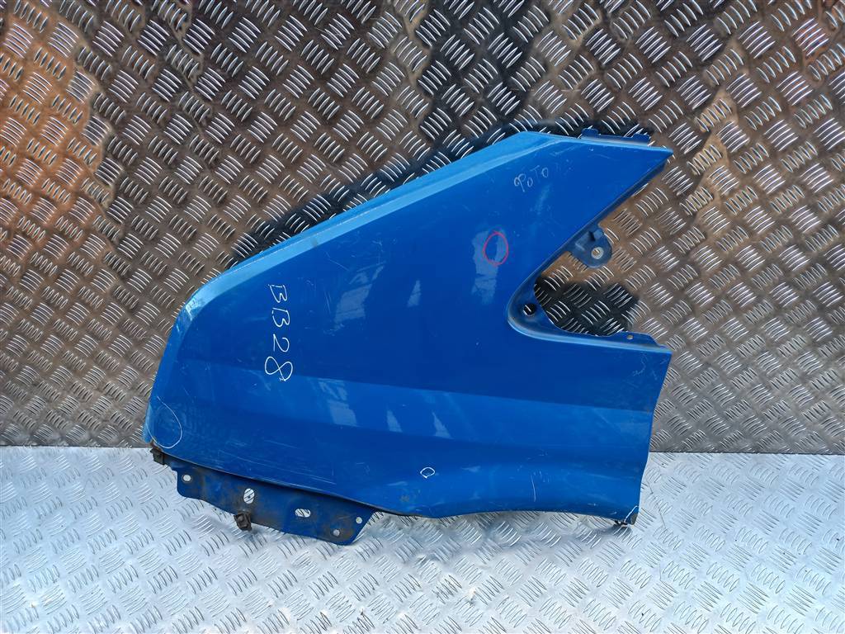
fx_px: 610
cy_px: 317
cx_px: 422
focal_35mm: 25
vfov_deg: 54.9
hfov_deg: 69.4
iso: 32
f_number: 1.8
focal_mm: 4.6
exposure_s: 1/50
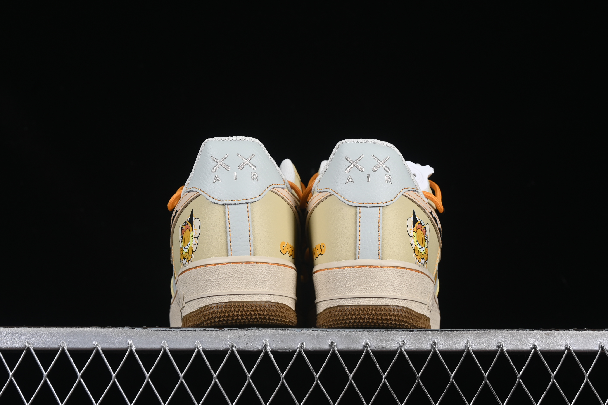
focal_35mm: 75
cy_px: 202
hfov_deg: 27.0
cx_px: 304
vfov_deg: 18.2
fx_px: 1267
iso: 160
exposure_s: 1/80
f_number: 8
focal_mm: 50
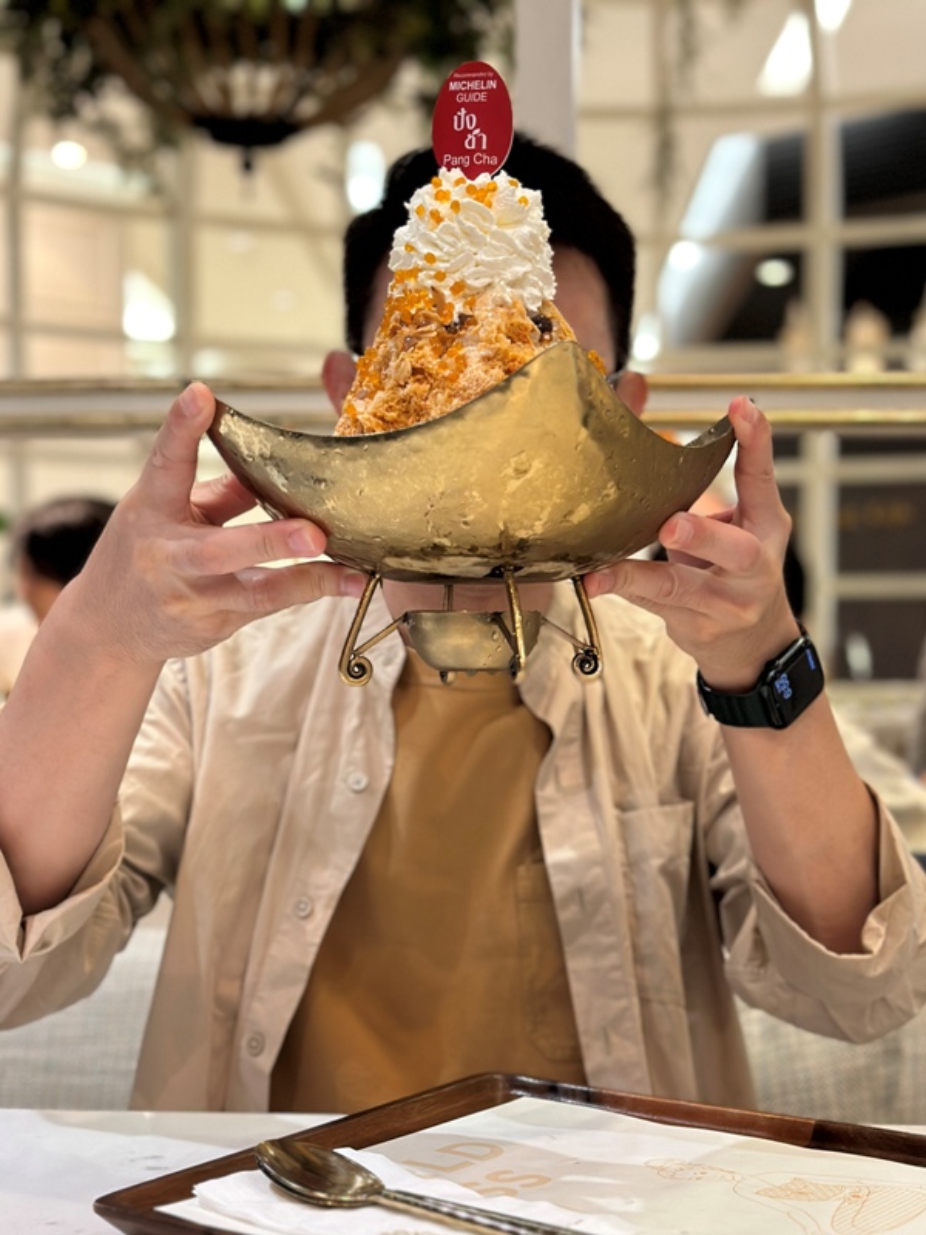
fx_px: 1712
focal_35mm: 48
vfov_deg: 39.7
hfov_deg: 30.3
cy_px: 618
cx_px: 463
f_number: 1.78
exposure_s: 1/50
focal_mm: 6.86
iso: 250
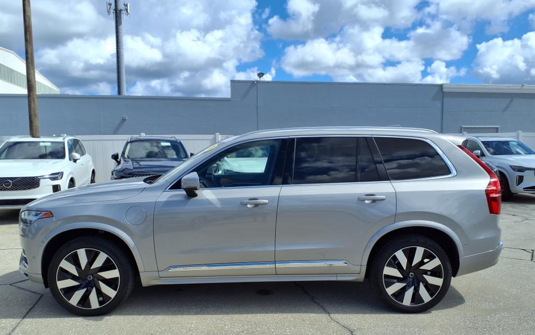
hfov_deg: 64.6
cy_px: 189
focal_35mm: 29
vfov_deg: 43.1
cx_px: 267
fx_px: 423
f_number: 1.9
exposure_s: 1/2500
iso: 40
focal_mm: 3.58
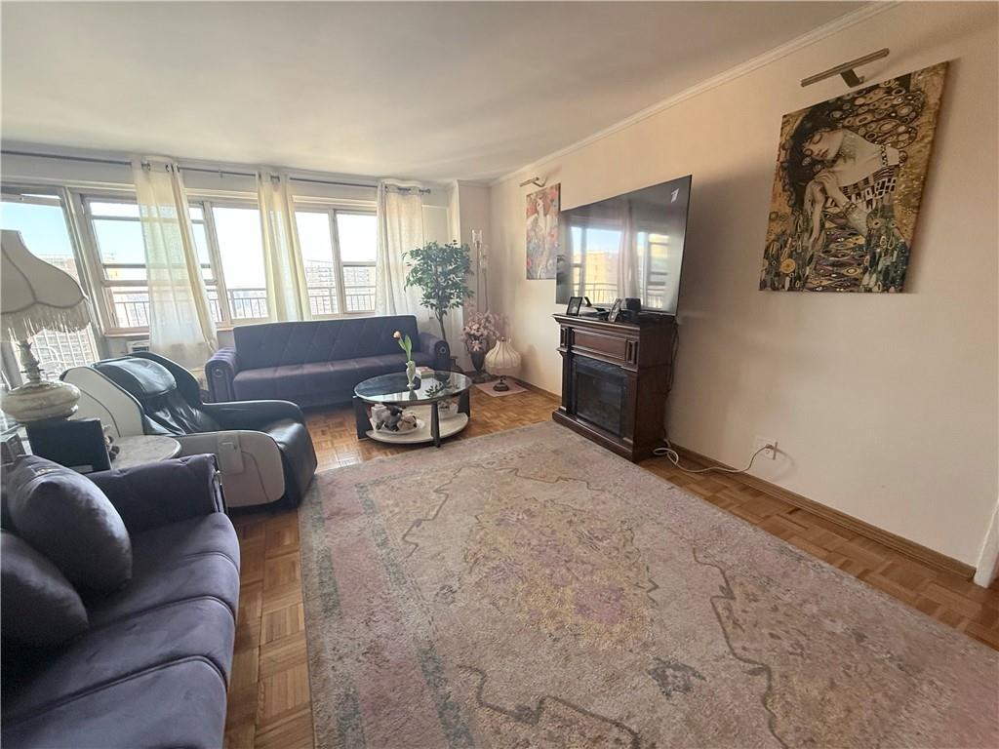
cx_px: 500
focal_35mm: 14
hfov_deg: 102.1
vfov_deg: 85.7
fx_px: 404
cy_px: 374
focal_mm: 2.22
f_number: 2.2
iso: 320
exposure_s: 1/120
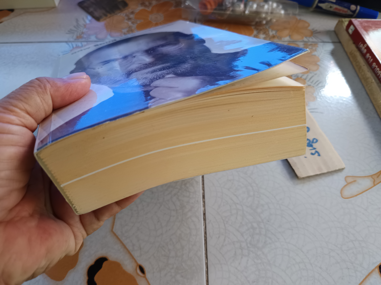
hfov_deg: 71.6
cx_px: 190
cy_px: 142
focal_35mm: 24
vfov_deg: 56.8
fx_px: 264
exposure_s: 1/50
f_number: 1.7
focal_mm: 5.31
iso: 467
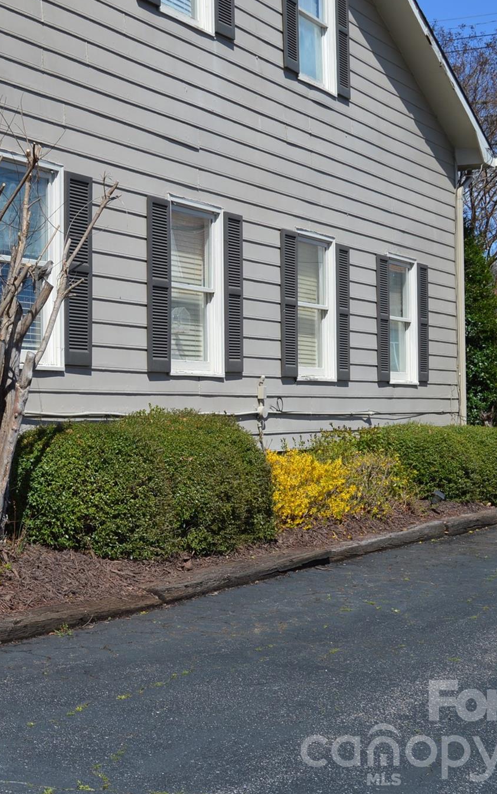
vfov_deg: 31.5
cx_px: 51
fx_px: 1409
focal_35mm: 65
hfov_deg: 19.6
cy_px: 395
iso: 100
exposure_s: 1/320
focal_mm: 28
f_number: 9
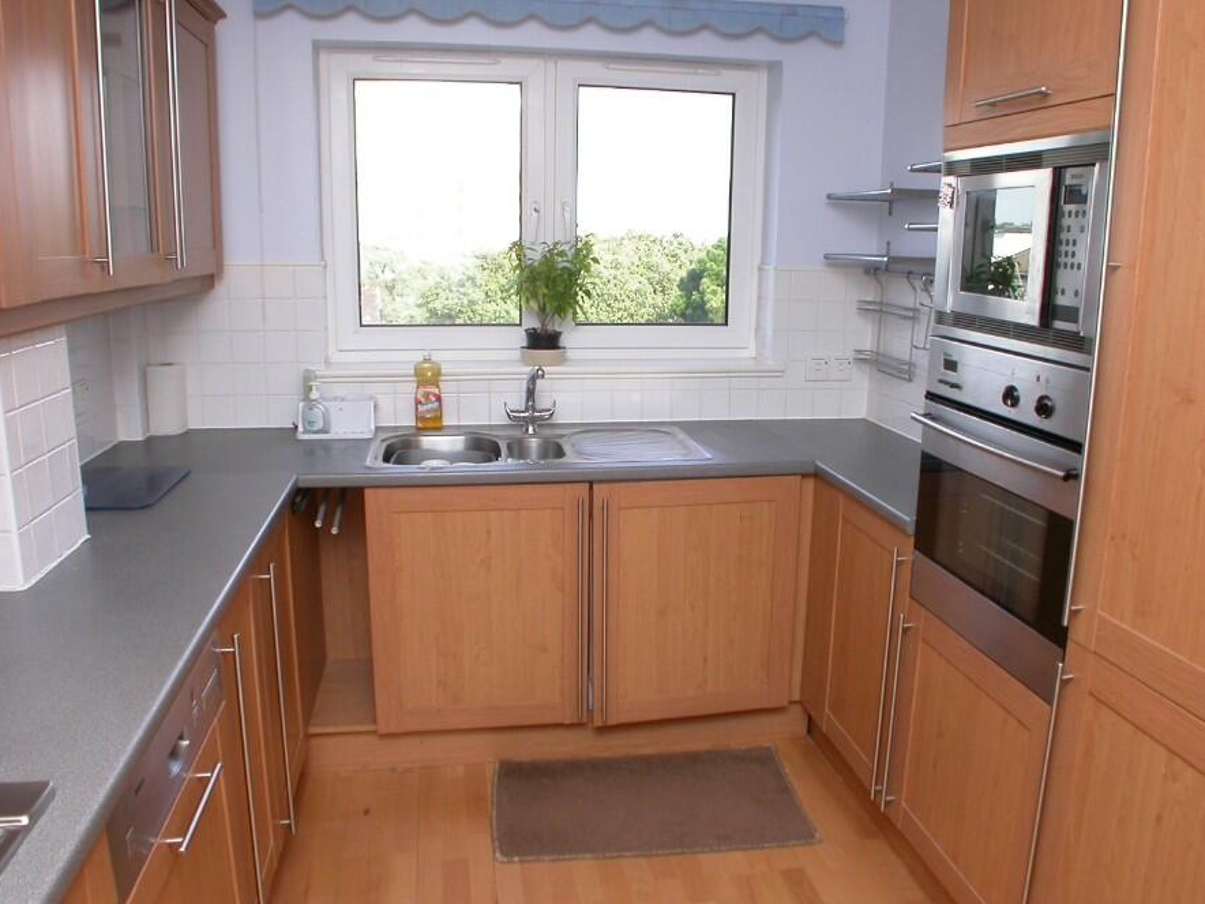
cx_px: 638
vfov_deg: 32.9
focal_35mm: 44
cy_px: 469
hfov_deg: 42.9
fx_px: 1532
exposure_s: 1/87.7
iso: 100
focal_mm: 7.85
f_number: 3.7
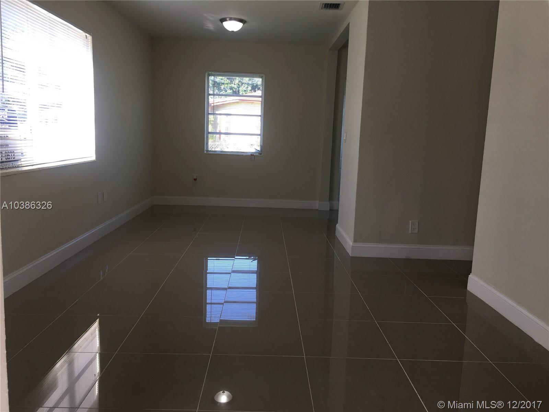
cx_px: 274
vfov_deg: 48.2
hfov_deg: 61.7
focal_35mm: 29
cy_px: 206
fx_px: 460
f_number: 2.2
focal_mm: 4.15
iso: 25
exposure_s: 1/120
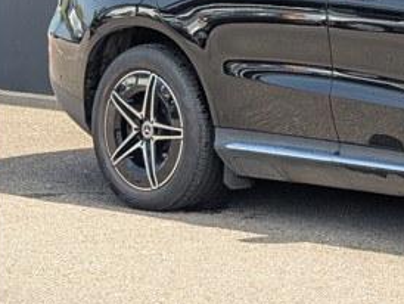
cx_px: 575
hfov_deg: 13.1
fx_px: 1670
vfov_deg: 10.3
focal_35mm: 143
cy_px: -25
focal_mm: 6.9
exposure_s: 1/295
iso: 20
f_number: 1.68
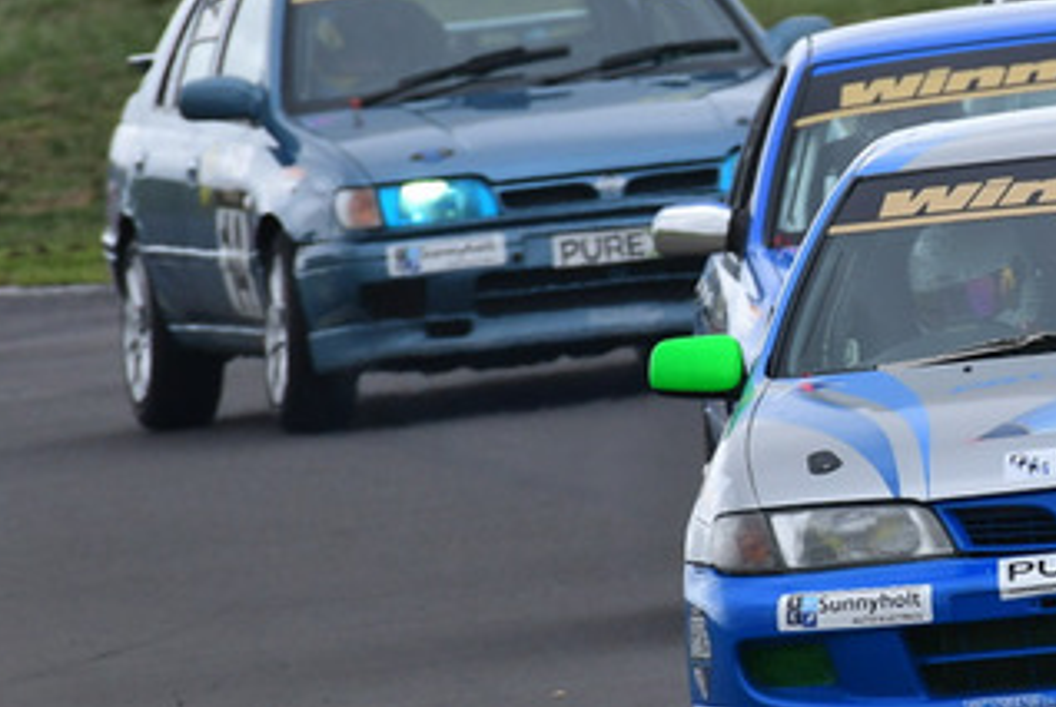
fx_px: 55340
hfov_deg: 1.1
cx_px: 1010
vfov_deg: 0.7
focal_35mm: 1884
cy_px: 183
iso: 500
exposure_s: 1/640
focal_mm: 500
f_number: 10
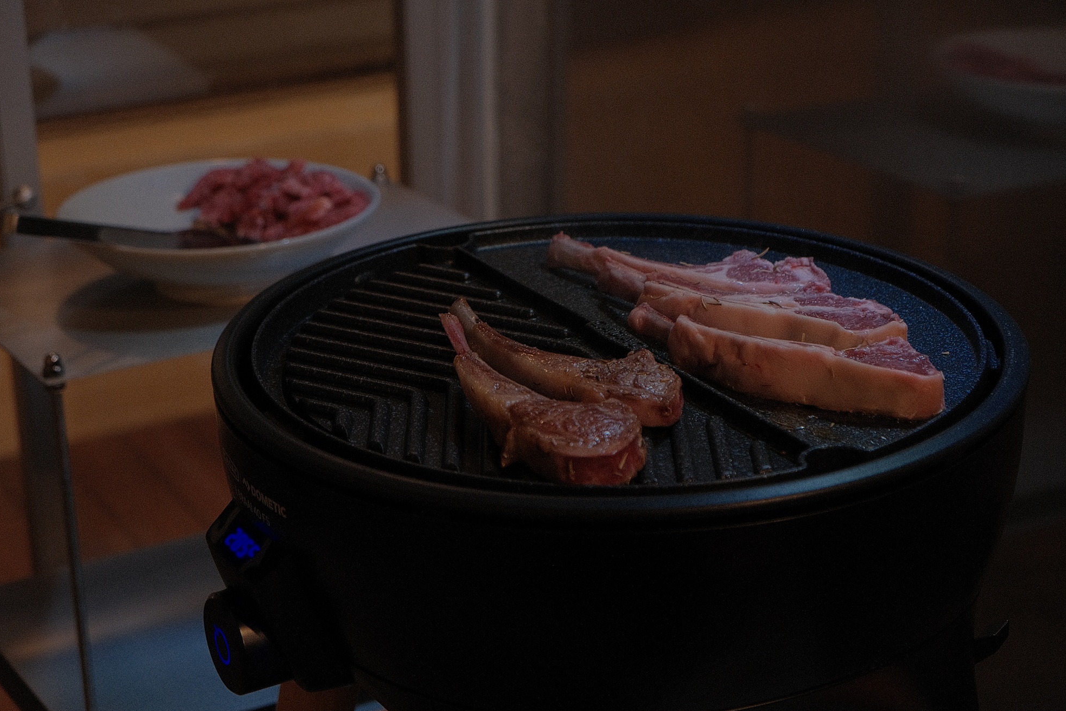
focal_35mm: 74
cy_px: 352
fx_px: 2191
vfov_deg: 18.4
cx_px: 529
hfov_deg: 27.3
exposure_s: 1/30
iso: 640
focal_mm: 48.4
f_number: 4
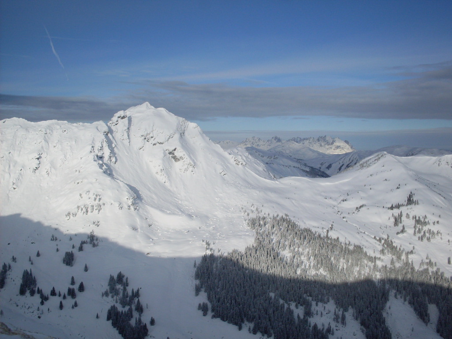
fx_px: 496
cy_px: 170
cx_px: 226
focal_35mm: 38
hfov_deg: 49.0
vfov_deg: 37.7
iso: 80
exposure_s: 1/500
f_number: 8.4
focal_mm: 6.3
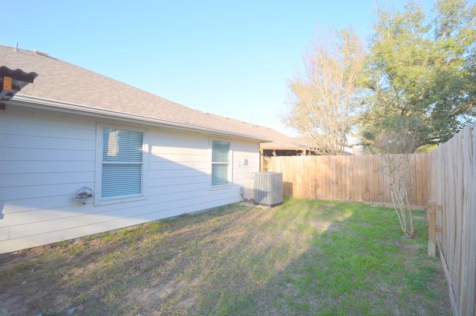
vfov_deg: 77.2
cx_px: 238
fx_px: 198
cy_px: 158
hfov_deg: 100.4
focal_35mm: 15
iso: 100
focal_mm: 10
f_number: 5.6
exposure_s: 1/125
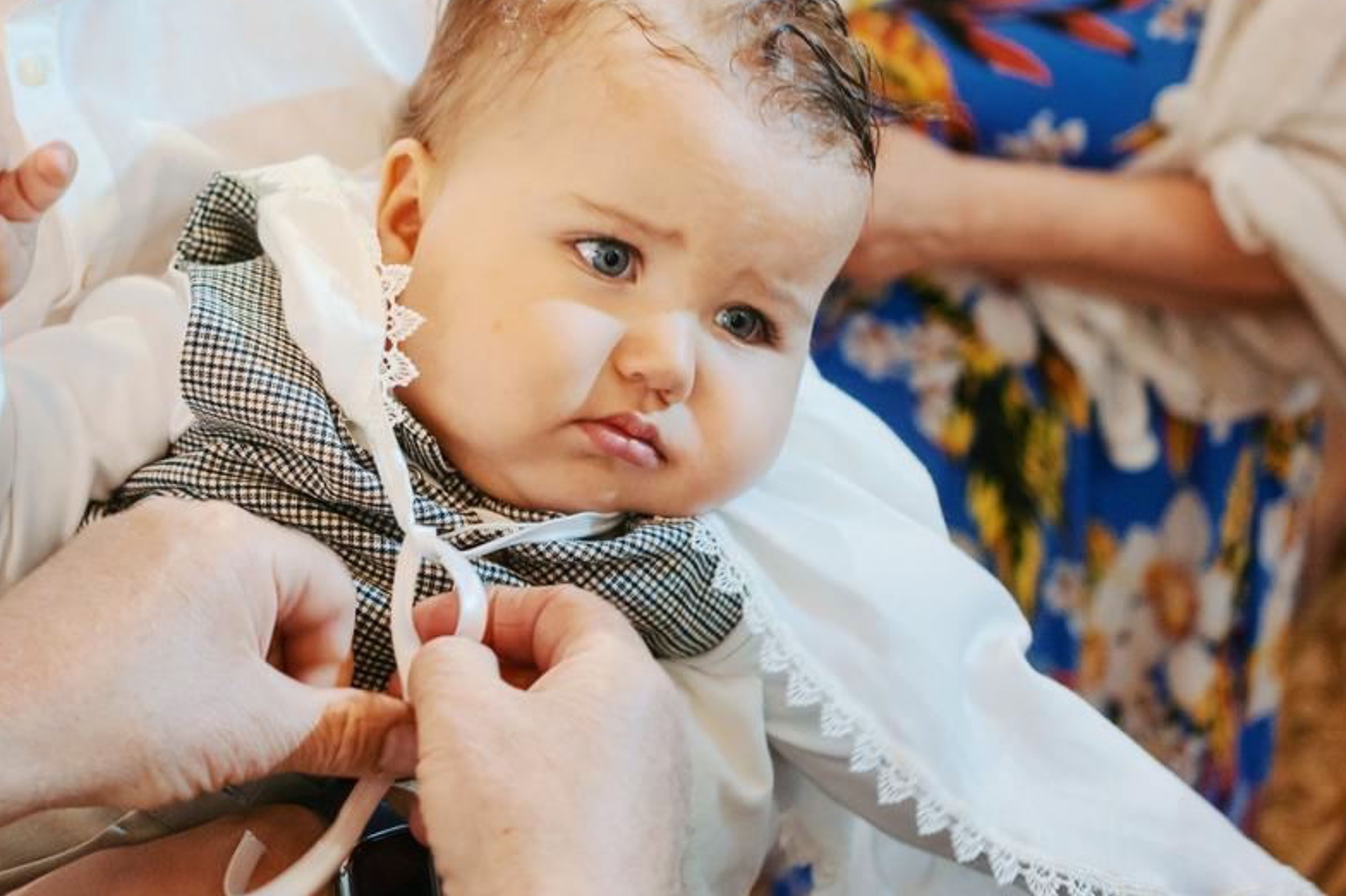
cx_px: 405
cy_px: 175
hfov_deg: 29.8
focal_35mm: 67
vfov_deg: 20.1
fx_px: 2504
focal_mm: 35
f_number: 2.8
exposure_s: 1/125
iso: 1250
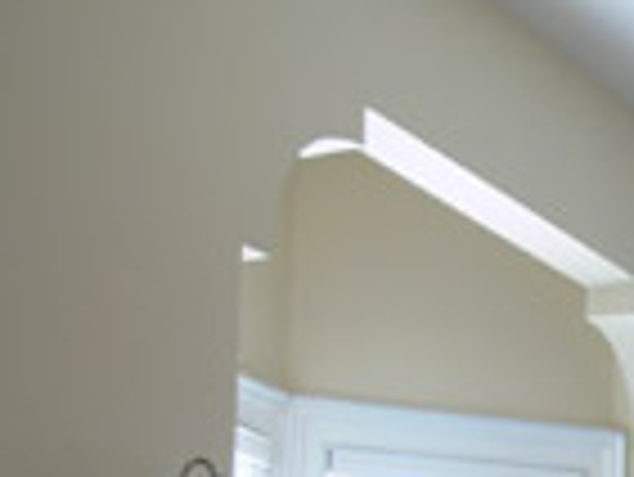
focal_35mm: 141
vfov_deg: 10.3
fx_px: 2585
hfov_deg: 12.6
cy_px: 621
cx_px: 1201
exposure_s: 1/40
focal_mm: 7.4
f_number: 2.8
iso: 80
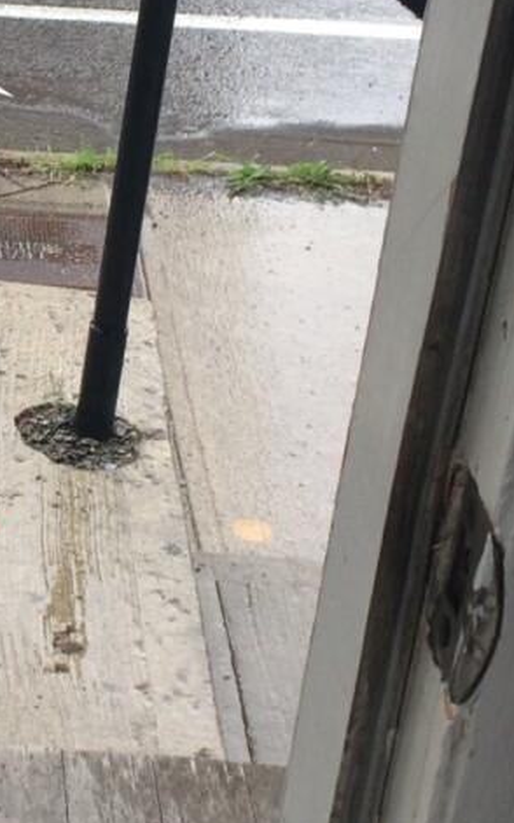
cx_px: -256
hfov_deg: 12.7
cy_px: 311
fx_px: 2198
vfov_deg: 21.2
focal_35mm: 98
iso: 32
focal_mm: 4.15
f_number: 2.2
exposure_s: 1/120
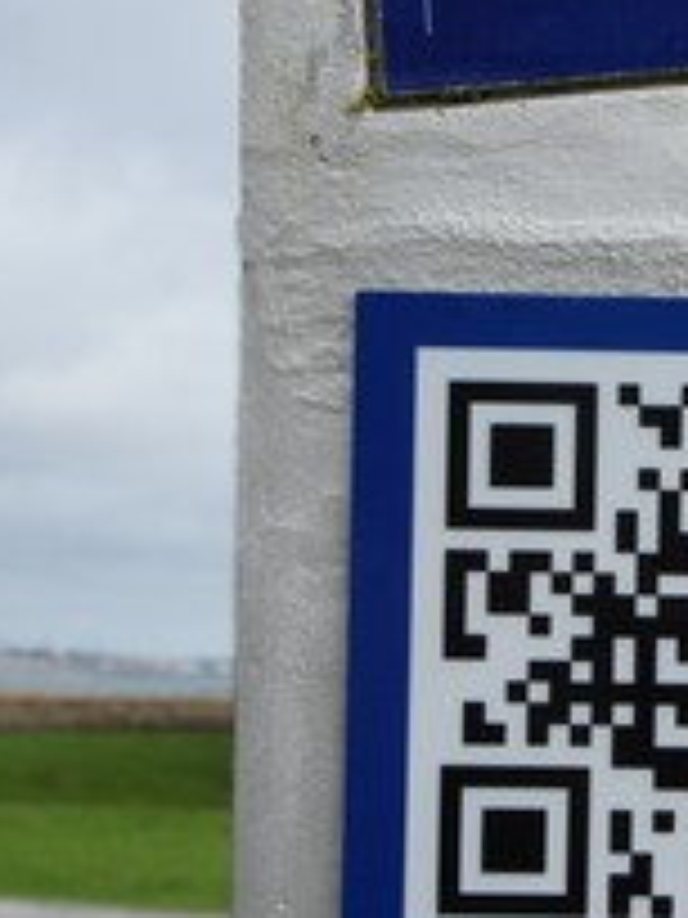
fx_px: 2493
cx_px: 791
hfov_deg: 15.2
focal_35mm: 94
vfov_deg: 20.7
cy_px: 639
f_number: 13
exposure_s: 1/200
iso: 200
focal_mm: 29
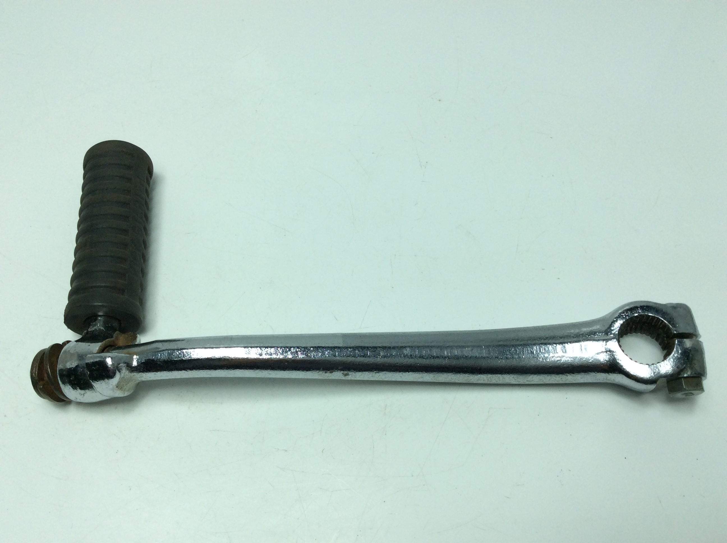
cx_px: 364
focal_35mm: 32
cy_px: 272
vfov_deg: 44.1
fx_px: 671
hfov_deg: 56.9
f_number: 2.4
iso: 32
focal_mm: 3.3
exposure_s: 1/657
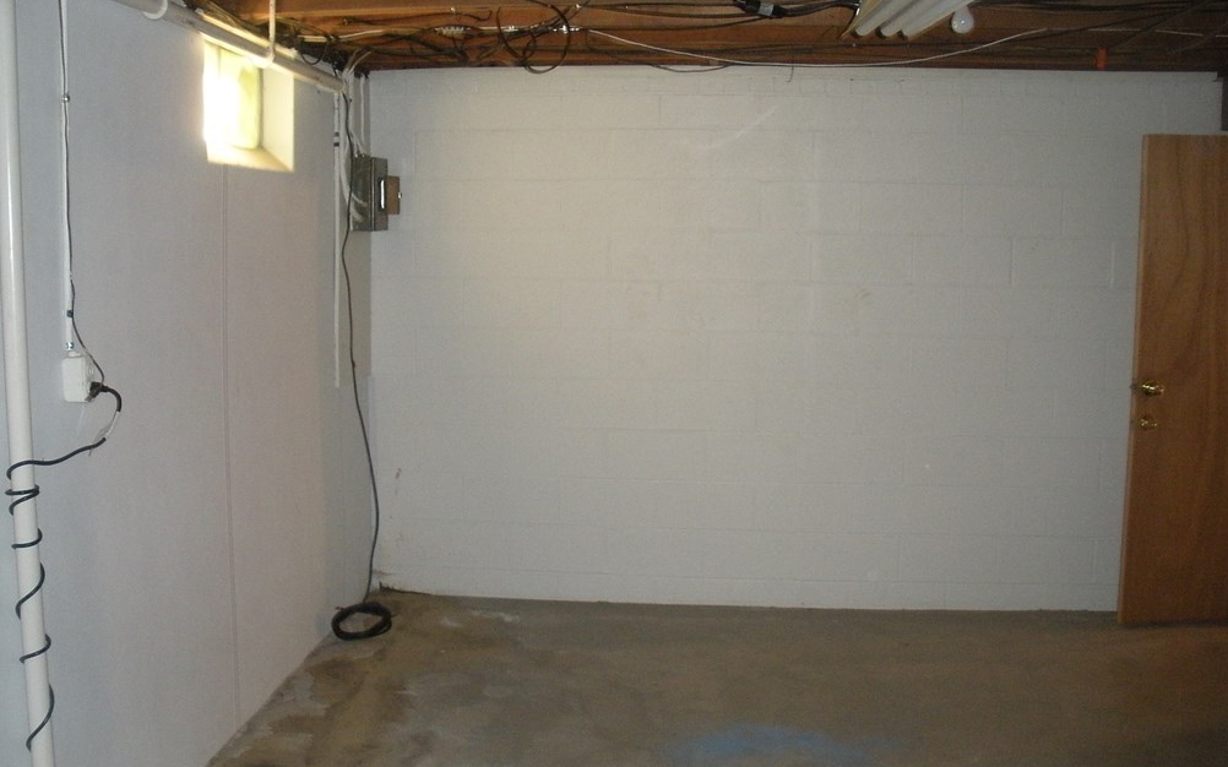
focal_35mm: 39
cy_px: 379
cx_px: 608
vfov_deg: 32.8
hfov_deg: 50.4
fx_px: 1305
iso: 400
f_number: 3.5
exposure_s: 1/8
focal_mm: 6.3
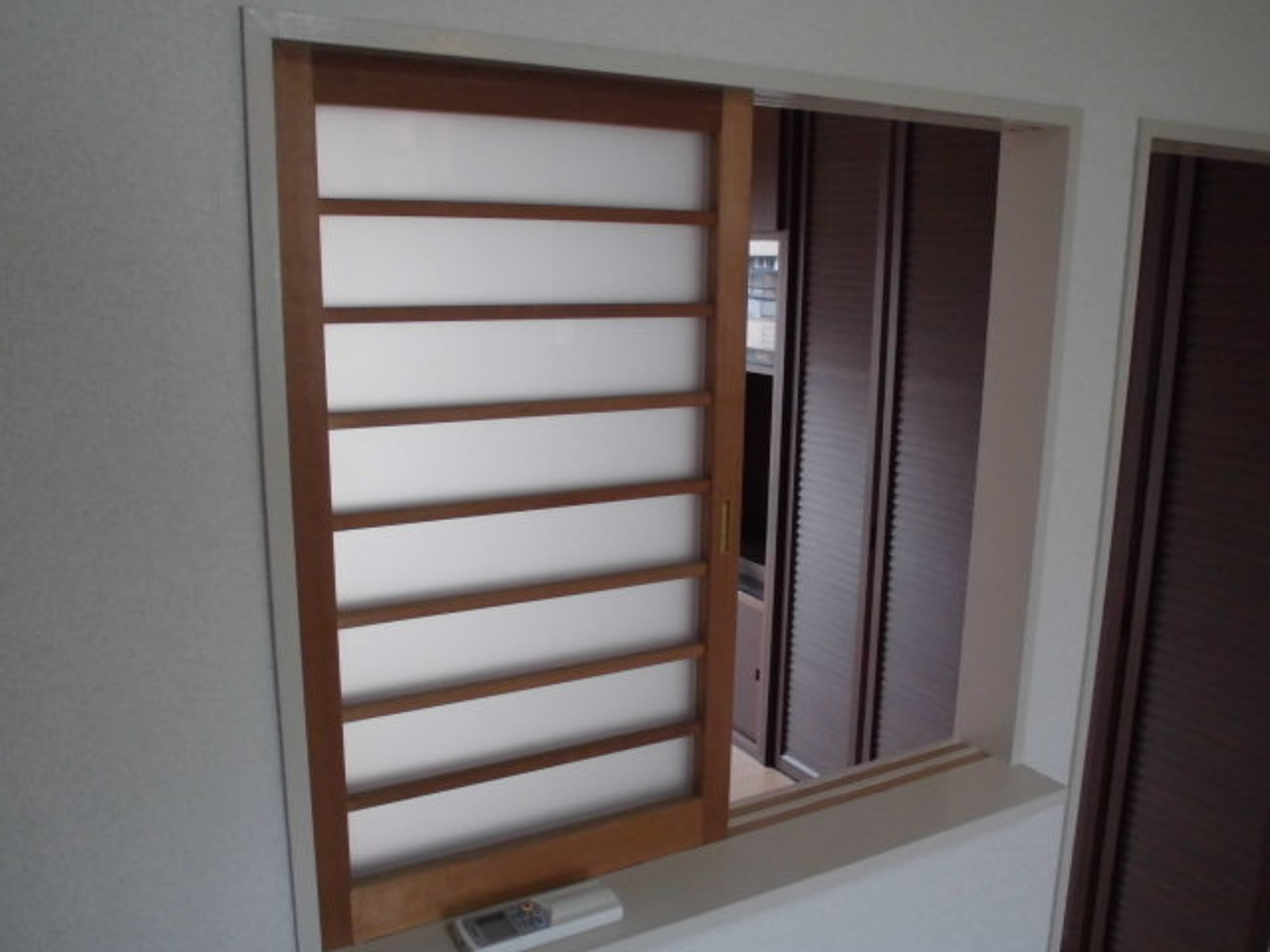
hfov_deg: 61.7
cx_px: 635
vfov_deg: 48.2
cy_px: 476
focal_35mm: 29
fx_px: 1064
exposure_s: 1/50
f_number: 3.7
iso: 400
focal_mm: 5.3
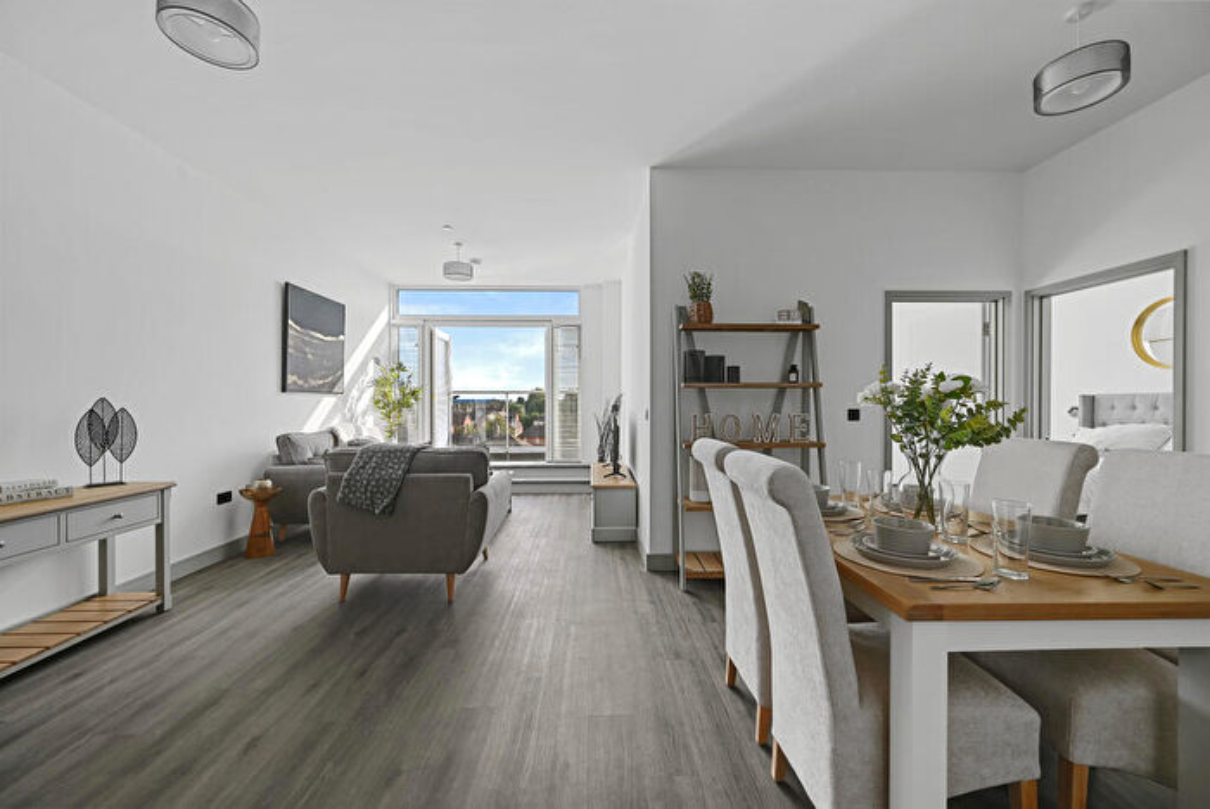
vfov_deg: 81.3
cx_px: 605
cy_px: 404
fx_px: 471
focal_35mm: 14
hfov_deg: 104.2
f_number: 7.1
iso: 140
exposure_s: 1/13
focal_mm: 14
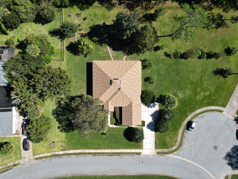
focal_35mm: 24
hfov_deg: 71.6
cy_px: 90
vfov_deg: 56.8
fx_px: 165
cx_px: 119
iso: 110
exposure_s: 1/2000
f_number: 1.7
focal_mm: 6.72
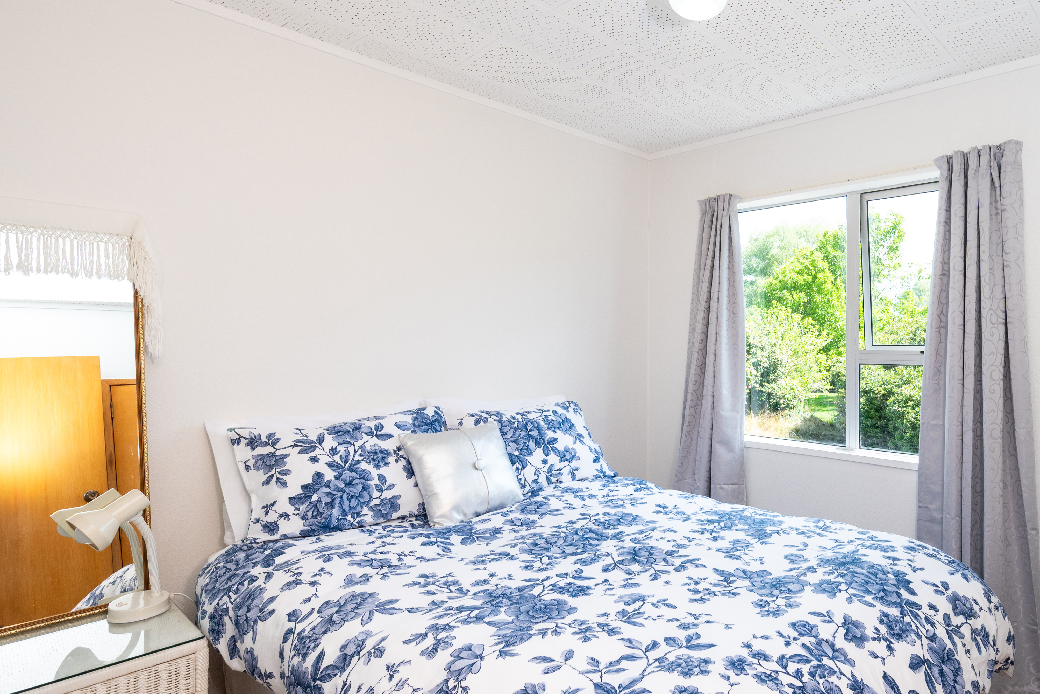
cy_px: 373
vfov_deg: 59.4
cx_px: 690
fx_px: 607
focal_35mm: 21
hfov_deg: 78.7
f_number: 8
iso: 500
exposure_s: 1/160
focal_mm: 14
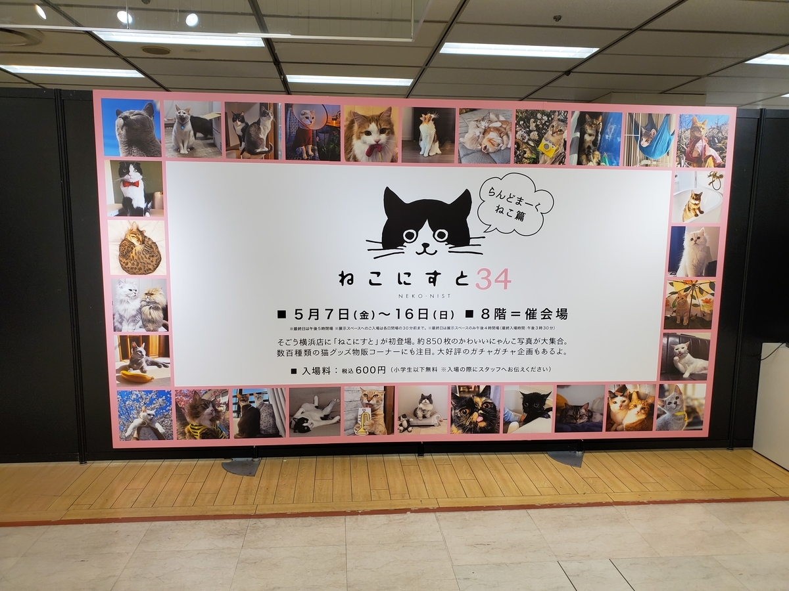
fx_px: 593
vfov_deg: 53.1
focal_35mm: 26
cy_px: 296
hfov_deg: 67.3
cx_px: 394
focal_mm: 4.3
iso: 64
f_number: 2.4
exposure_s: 1/100
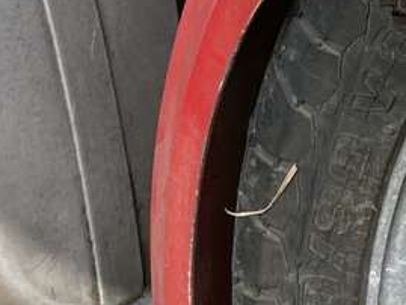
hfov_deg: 9.4
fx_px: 2265
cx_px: 877
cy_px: 196
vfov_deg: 7.7
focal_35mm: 193
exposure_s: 1/346
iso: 32
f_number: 1.6
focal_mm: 4.2
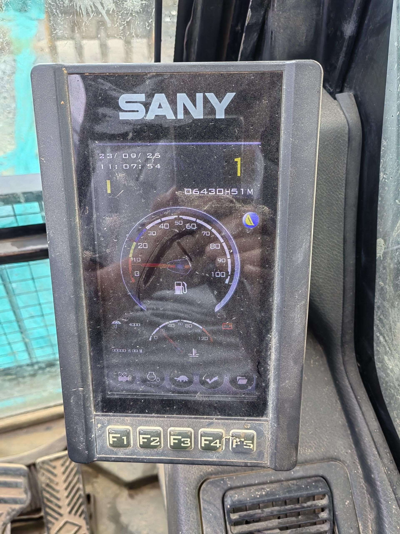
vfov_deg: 65.3
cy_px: 267
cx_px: 200
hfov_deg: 51.4
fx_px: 416
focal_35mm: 27
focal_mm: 5.52
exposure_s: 1/909
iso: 160
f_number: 1.9
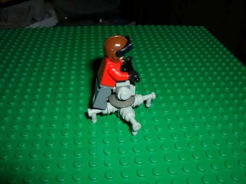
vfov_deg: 40.7
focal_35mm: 35
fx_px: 249
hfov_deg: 52.6
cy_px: 92
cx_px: 123
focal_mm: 5.8
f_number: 4.3
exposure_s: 1/60
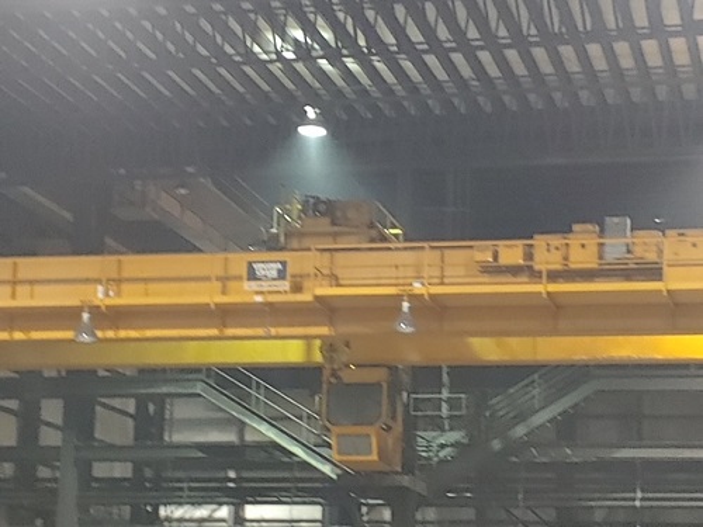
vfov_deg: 15.2
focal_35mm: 97
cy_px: 264
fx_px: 1970
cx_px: 352
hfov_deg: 20.2
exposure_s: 1/17
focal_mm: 4.23
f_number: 1.5
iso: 350
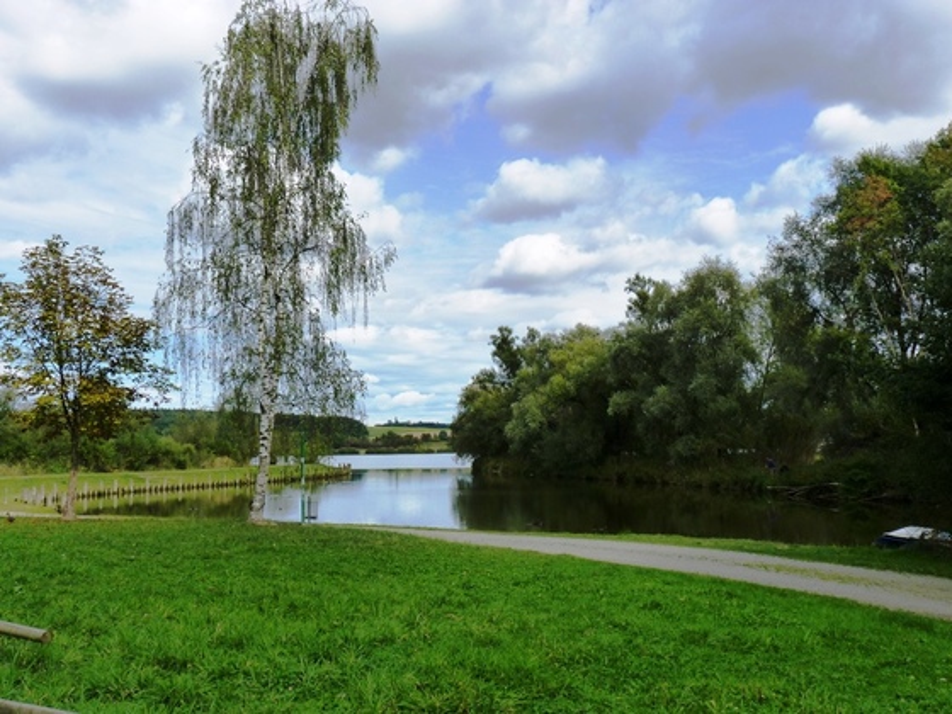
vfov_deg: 37.7
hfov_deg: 49.0
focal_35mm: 38
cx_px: 476
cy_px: 357
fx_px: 1045
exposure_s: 1/400
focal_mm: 6.8
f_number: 5.6
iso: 125
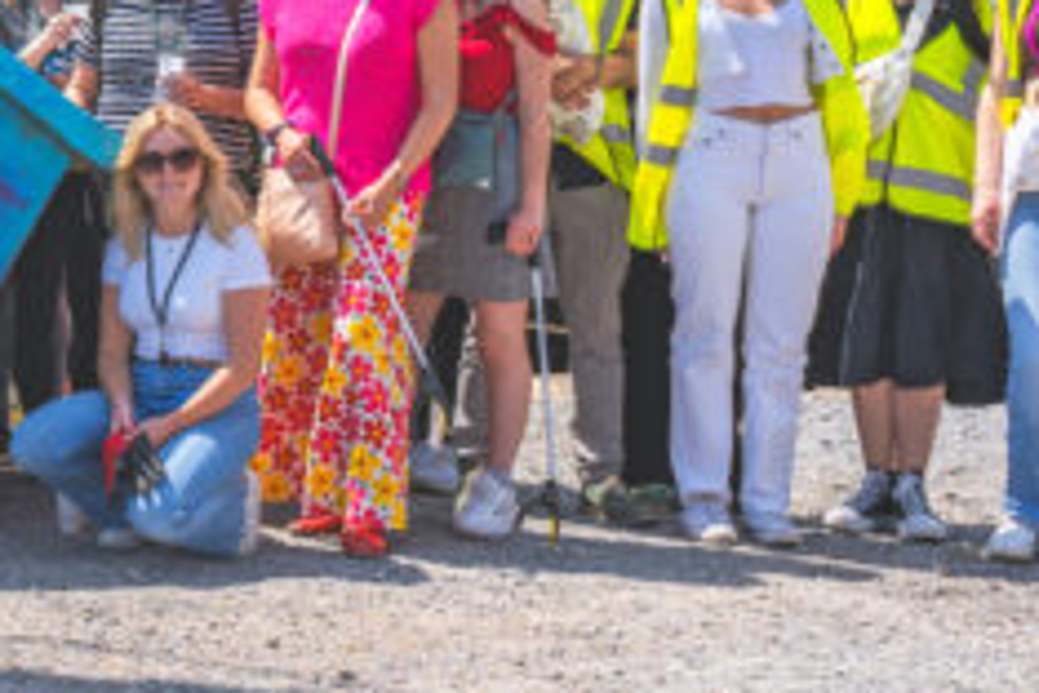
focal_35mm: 92
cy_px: 84
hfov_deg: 19.7
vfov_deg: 14.7
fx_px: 2655
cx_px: -435
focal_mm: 28
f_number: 8
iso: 200
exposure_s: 1/800
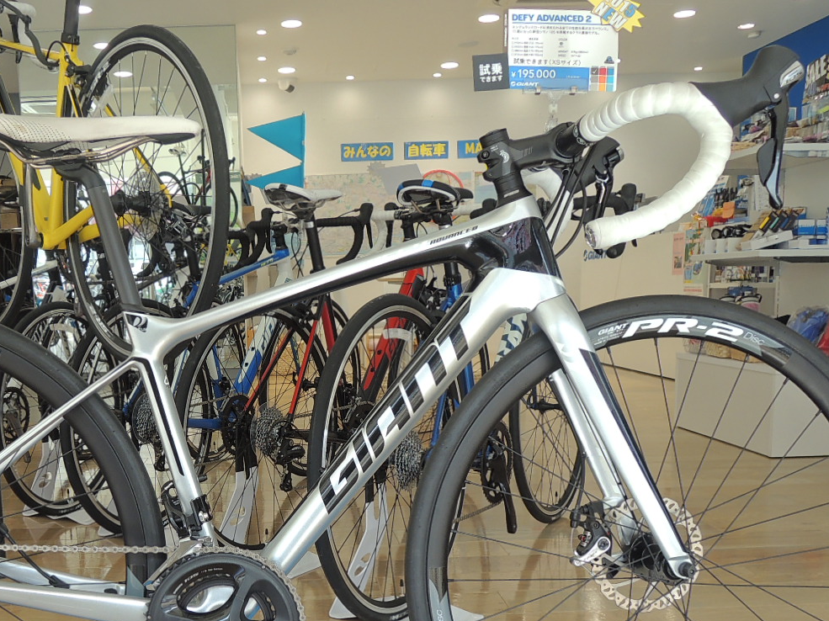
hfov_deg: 47.1
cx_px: 271
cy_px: 458
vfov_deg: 36.0
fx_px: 934
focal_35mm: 39
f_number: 2.8
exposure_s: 1/80
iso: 100
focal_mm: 4.3
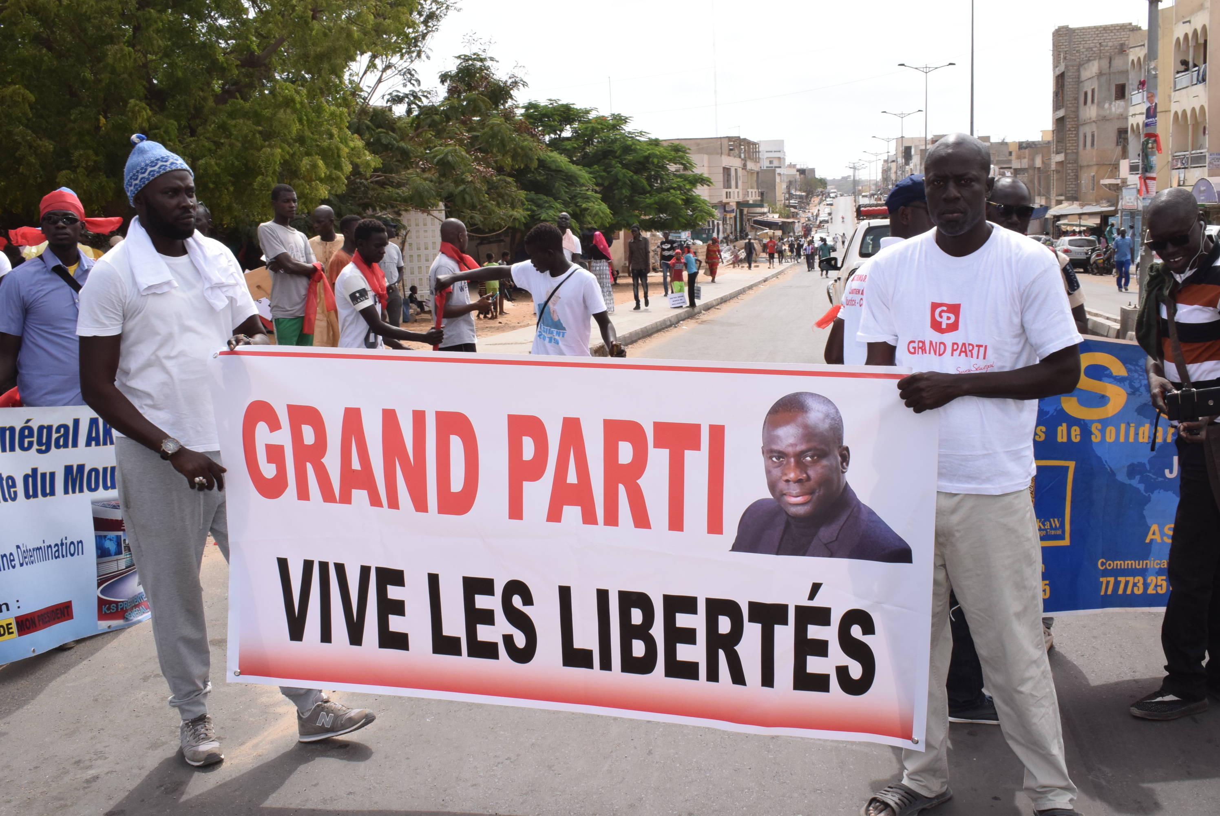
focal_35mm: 36
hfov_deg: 53.1
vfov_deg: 36.9
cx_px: 610
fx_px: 1221
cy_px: 408
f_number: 20
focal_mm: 24
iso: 500
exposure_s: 1/200
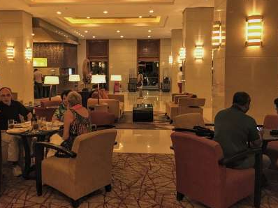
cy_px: 88
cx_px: 126
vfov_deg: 40.6
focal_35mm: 35
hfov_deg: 52.6
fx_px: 281
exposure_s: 1/17
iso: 200
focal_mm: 4.15
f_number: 2.2
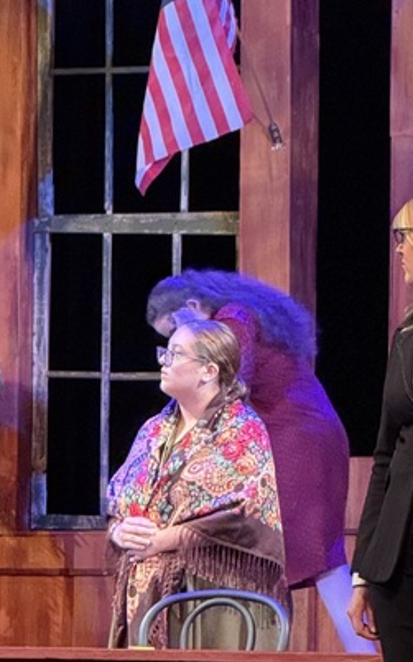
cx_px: 352
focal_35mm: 324
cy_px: 501
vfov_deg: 6.5
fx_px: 5839
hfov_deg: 4.0
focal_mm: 15.66
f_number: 2.8
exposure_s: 1/60
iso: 640
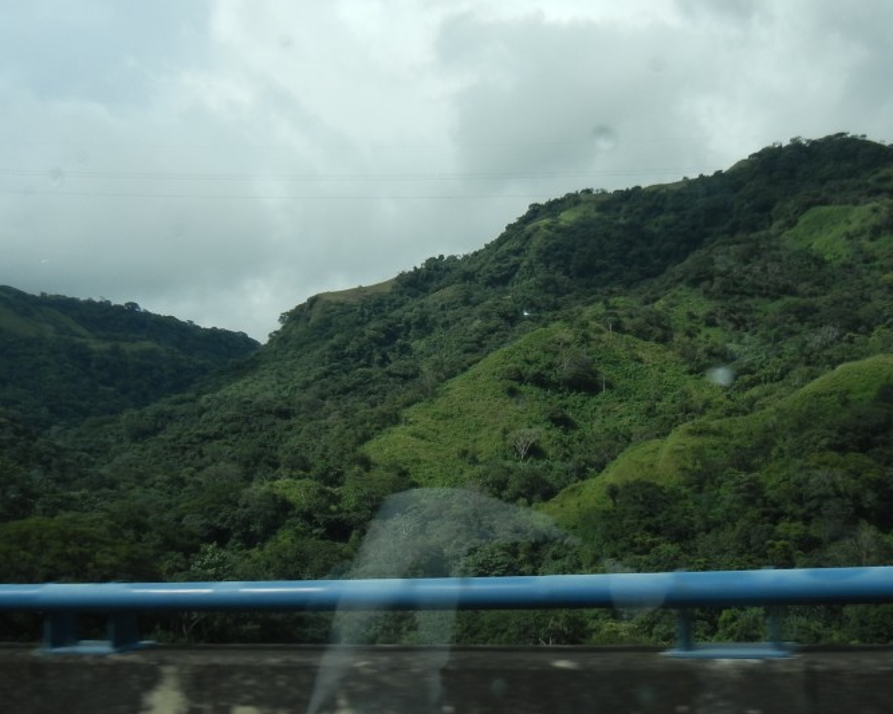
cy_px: 359
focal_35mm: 45
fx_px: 1189
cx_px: 467
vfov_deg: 33.4
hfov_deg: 41.1
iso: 160
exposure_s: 1/577
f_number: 7
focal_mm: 5.4
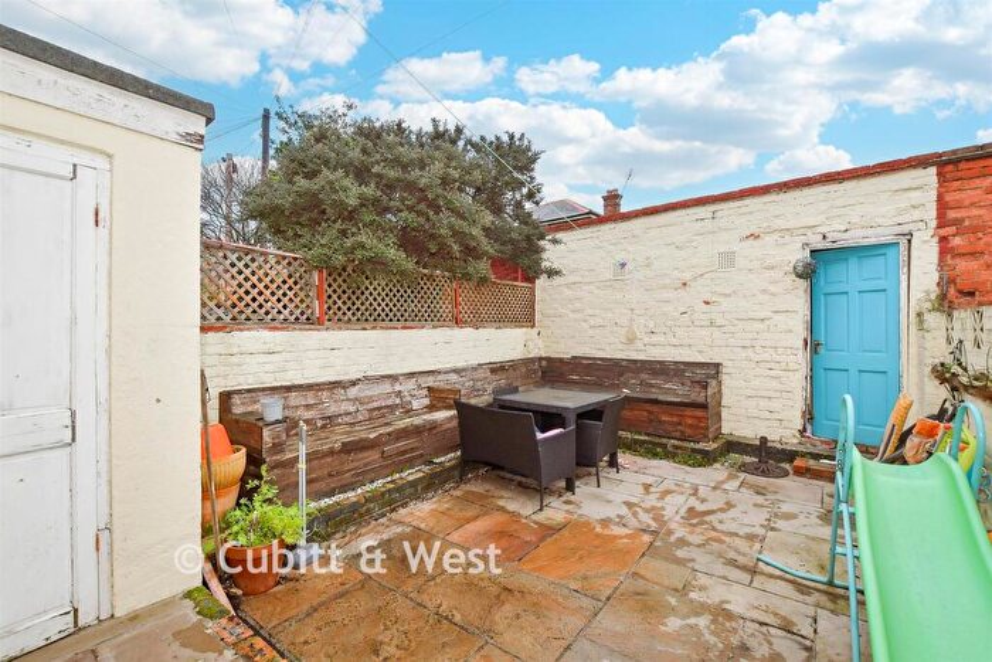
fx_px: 413
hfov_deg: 100.4
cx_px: 496
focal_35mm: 15
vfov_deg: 77.4
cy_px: 331
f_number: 8
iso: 500
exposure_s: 1/160
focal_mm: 10
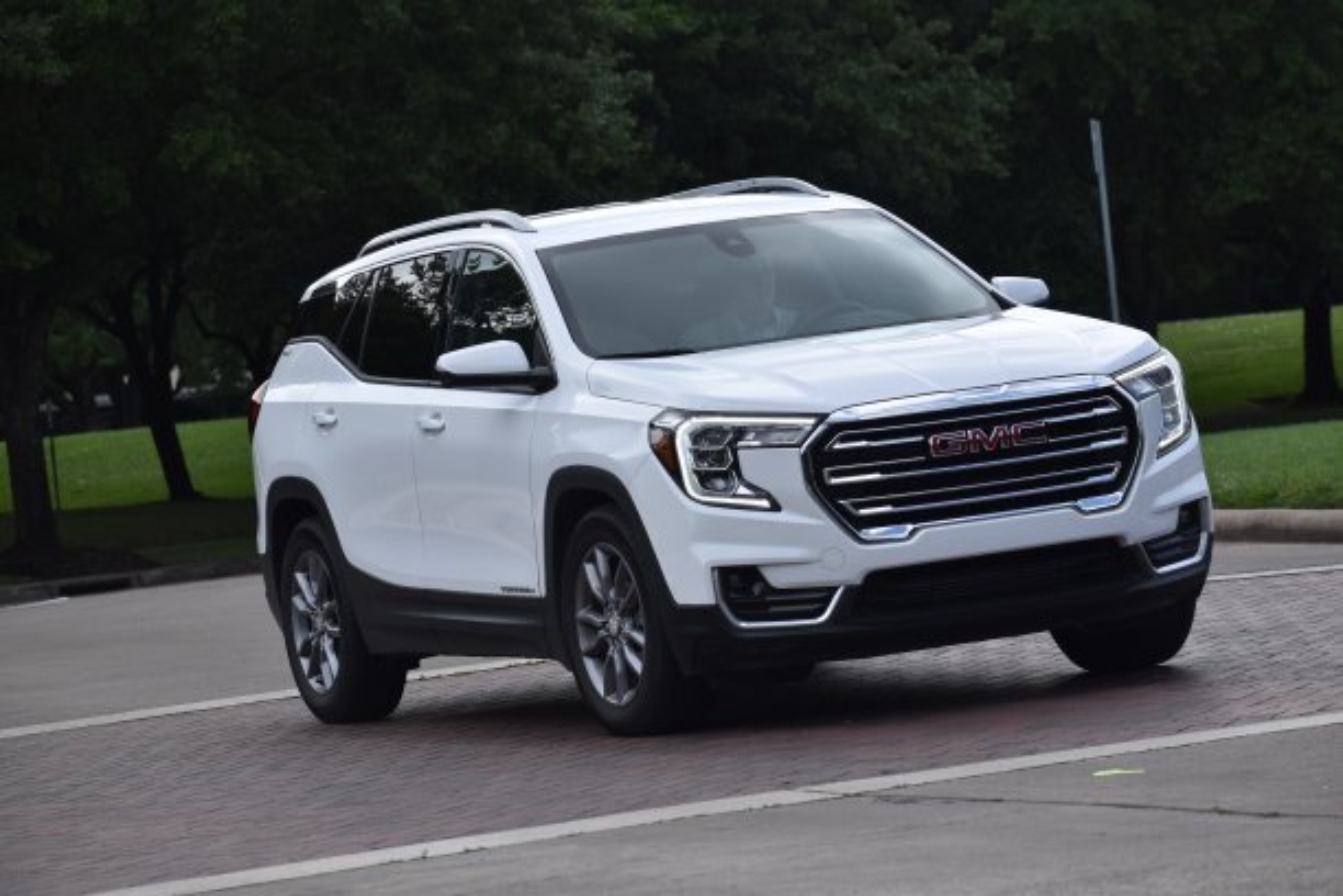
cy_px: 448
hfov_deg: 13.4
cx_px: 672
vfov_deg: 9.0
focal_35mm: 153
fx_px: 5707
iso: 400
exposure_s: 1/1600
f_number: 6.3
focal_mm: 102
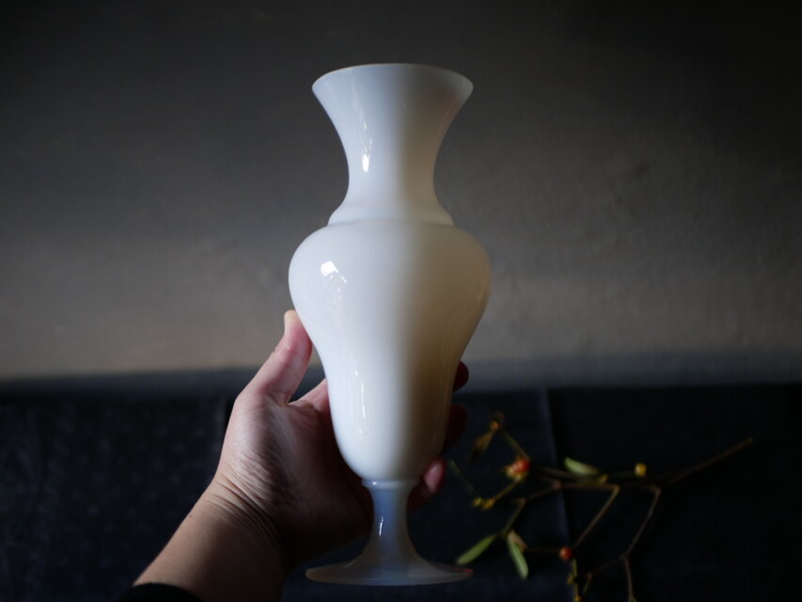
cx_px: 401
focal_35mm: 50
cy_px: 301
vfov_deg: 29.1
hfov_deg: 38.2
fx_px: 1159
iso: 320
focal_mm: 25
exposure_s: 1/60
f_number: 1.7
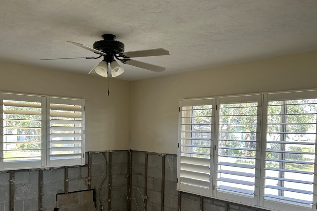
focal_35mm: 36
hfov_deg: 52.8
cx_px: 131
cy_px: 139
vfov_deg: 36.5
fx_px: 317
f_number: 1.5
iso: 40
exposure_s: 1/121
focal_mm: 5.7
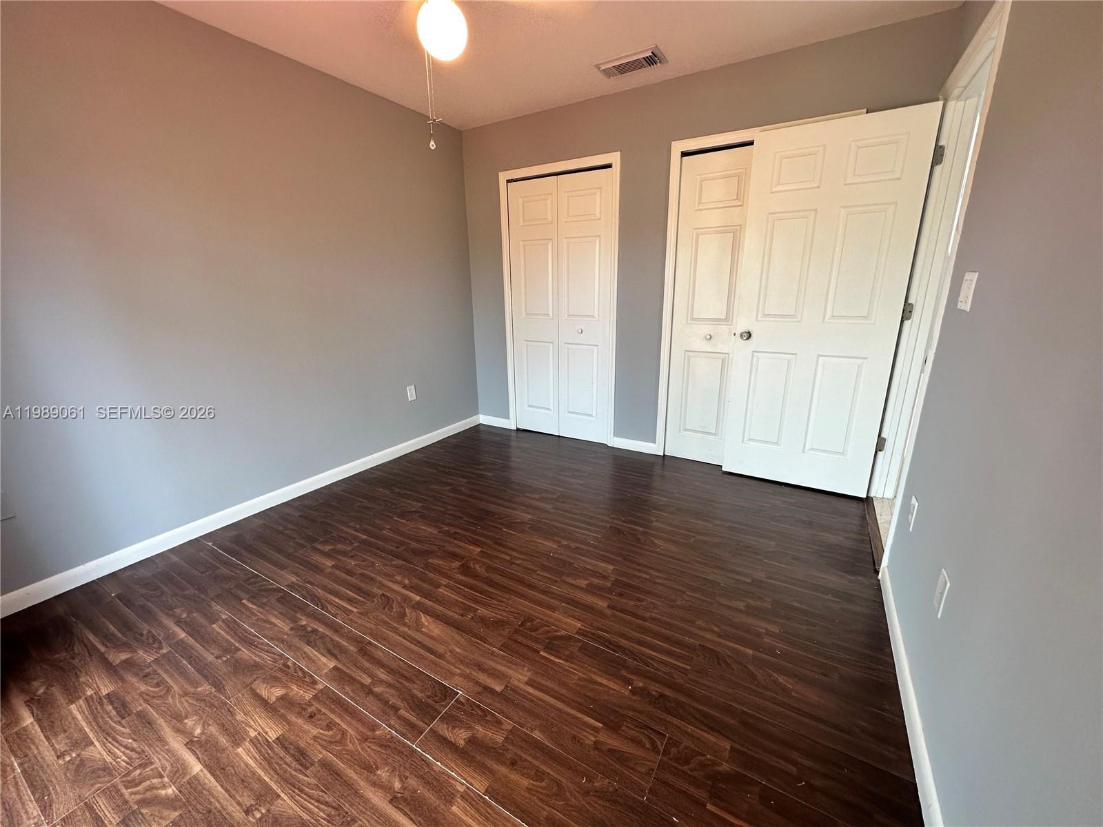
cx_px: 552
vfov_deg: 85.7
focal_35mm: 14
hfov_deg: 102.1
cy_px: 414
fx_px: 446
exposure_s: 1/60
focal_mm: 2.22
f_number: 2.2
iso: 80
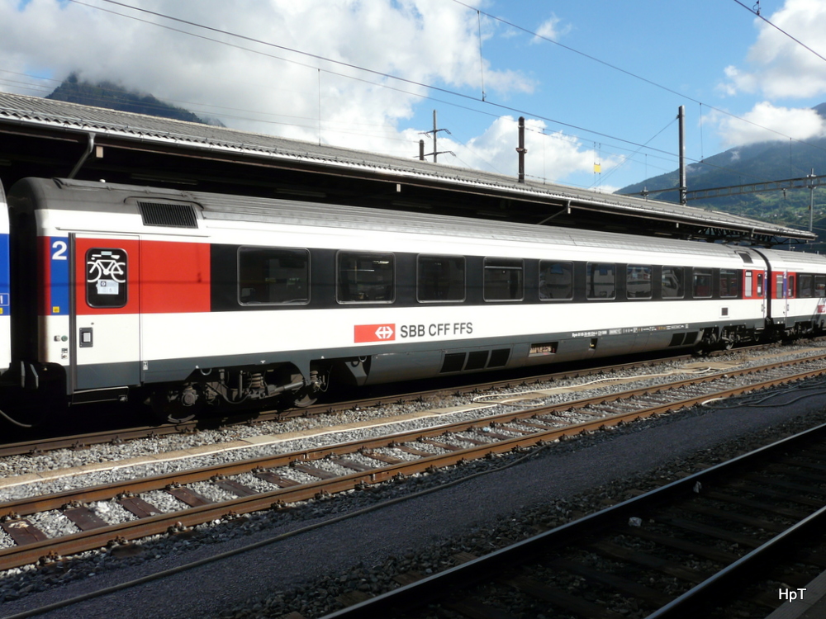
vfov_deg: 49.7
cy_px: 310
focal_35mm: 28
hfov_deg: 63.4
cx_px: 413
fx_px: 668
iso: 100
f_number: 5.6
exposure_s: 1/400
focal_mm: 4.6
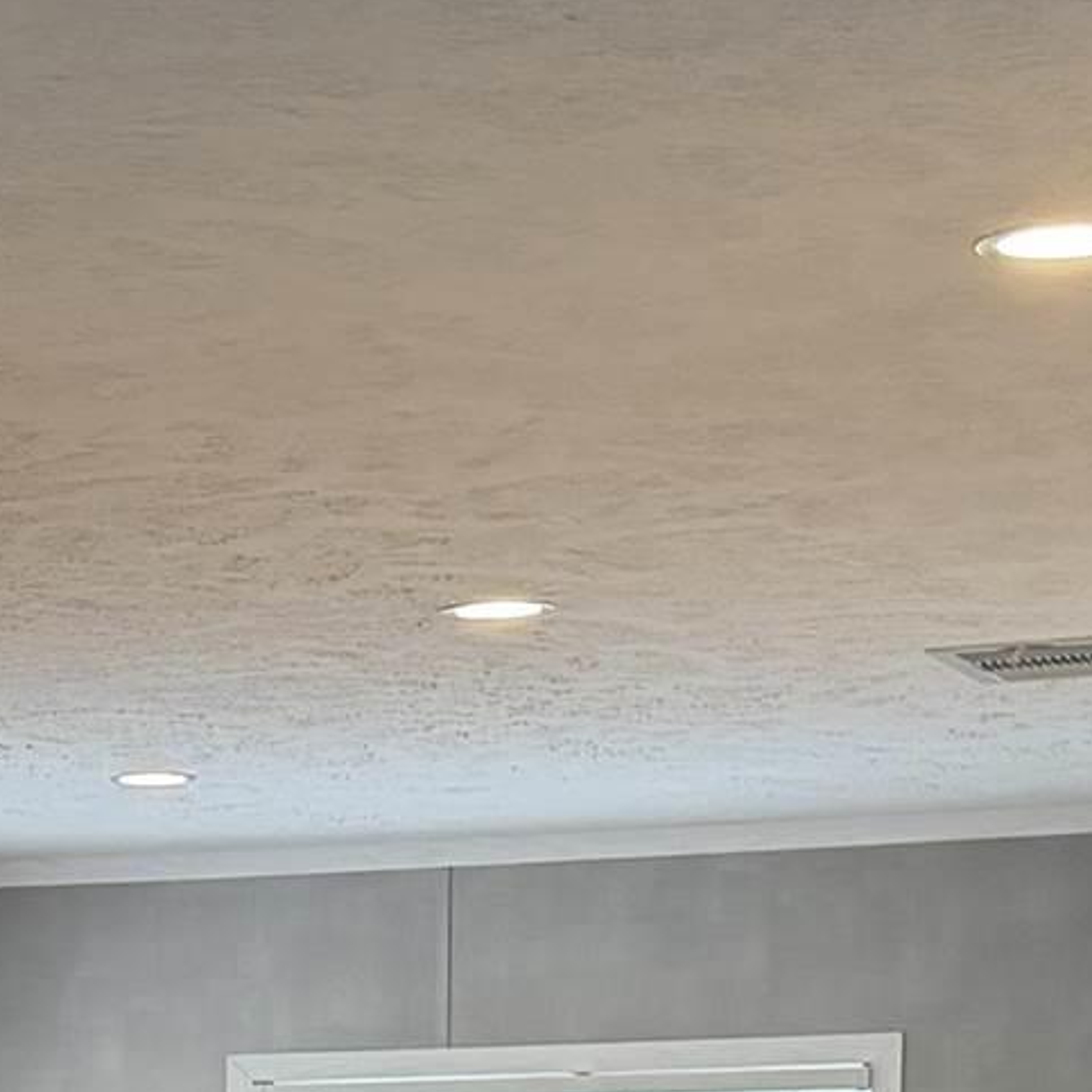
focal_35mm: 135
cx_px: -378
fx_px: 4818
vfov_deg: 12.2
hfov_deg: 12.5
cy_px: 1757
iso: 200
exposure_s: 1/142
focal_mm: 6.76
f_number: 1.78
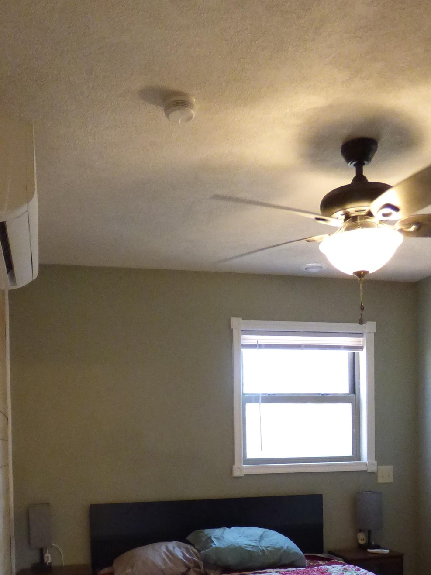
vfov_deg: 49.2
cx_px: 196
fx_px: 581
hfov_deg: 40.6
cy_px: 469
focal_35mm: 35
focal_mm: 3.58
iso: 800
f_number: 2.8
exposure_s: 1/80
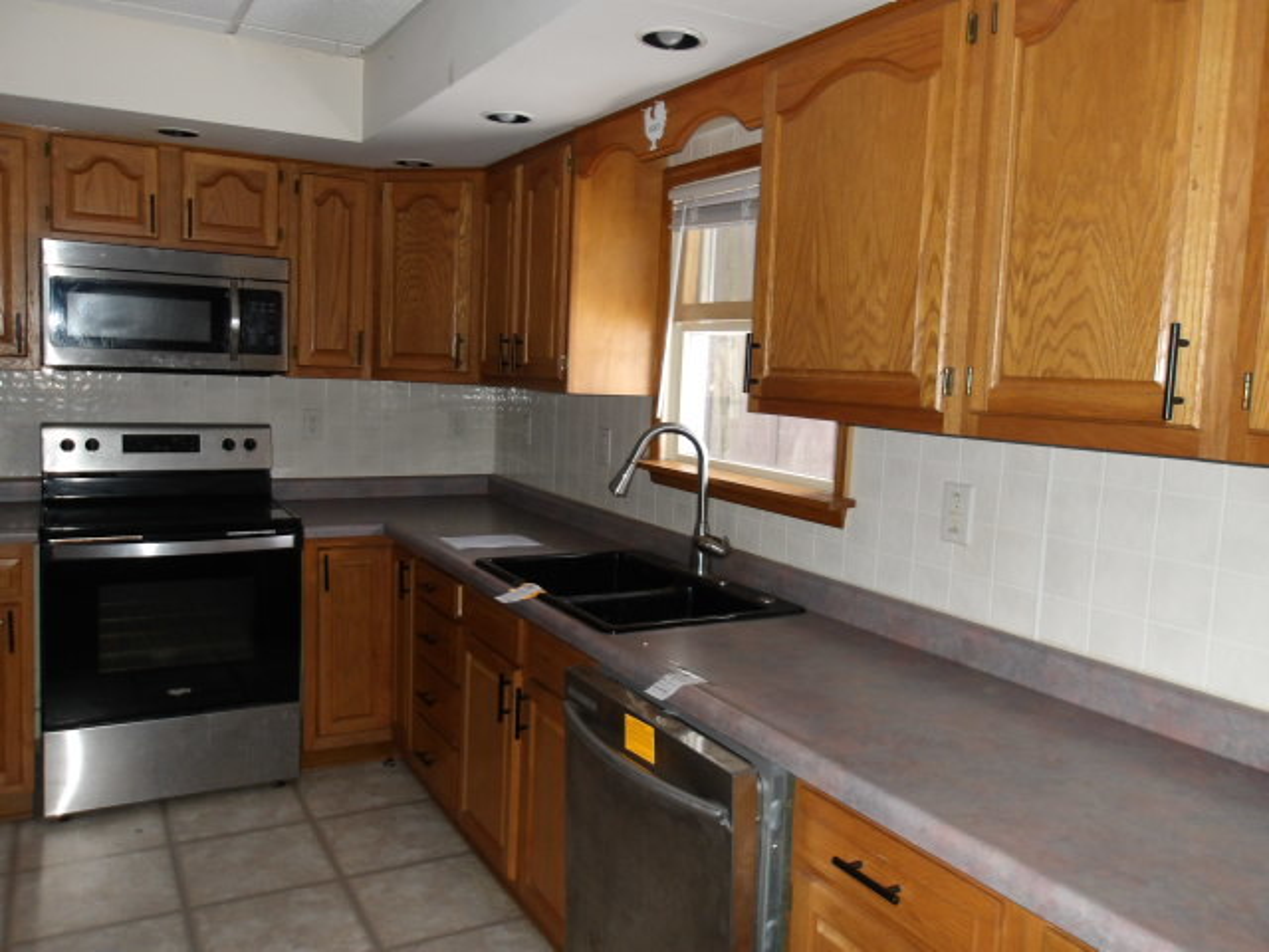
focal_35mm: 27
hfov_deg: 65.3
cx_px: 634
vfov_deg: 51.4
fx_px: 990
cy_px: 476
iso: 250
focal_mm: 4.9
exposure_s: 1/60
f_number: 3
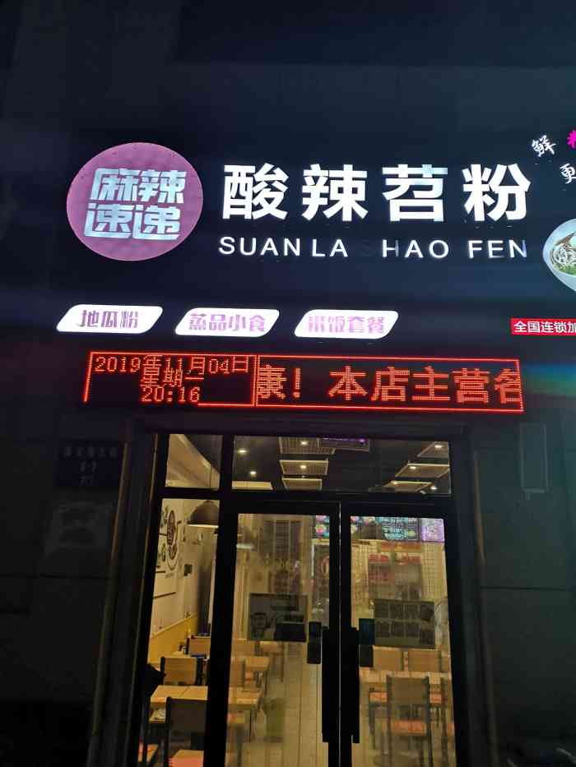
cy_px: 384
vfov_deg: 65.3
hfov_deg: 51.4
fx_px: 599
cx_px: 288
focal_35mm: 27
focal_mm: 3.95
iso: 80
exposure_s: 1/50
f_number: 1.8
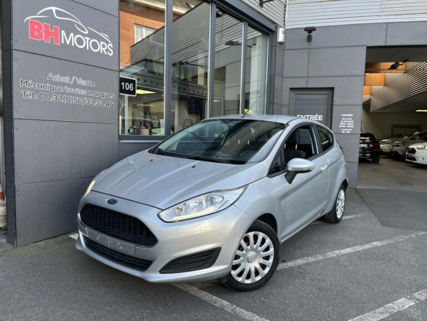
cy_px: 160
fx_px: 321
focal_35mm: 26
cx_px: 214
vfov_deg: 53.1
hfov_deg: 67.3
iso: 50
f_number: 1.6
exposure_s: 1/304
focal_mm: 5.1
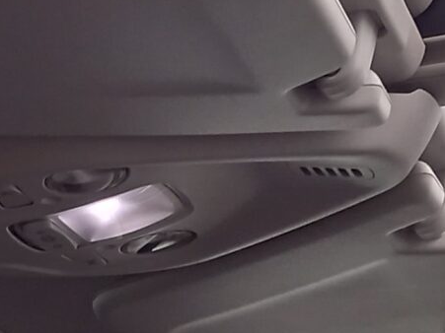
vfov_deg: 10.2
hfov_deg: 12.9
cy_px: 463
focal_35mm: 142
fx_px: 1825
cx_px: -286
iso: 100
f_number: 2
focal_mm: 4.6
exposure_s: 1/60
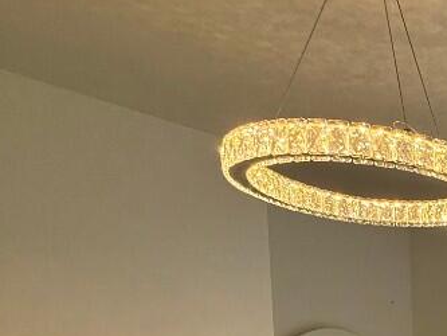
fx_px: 555
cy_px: 396
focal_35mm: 43
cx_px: 591
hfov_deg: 32.3
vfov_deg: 29.3
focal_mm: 2.22
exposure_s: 1/131
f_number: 2.2
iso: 64
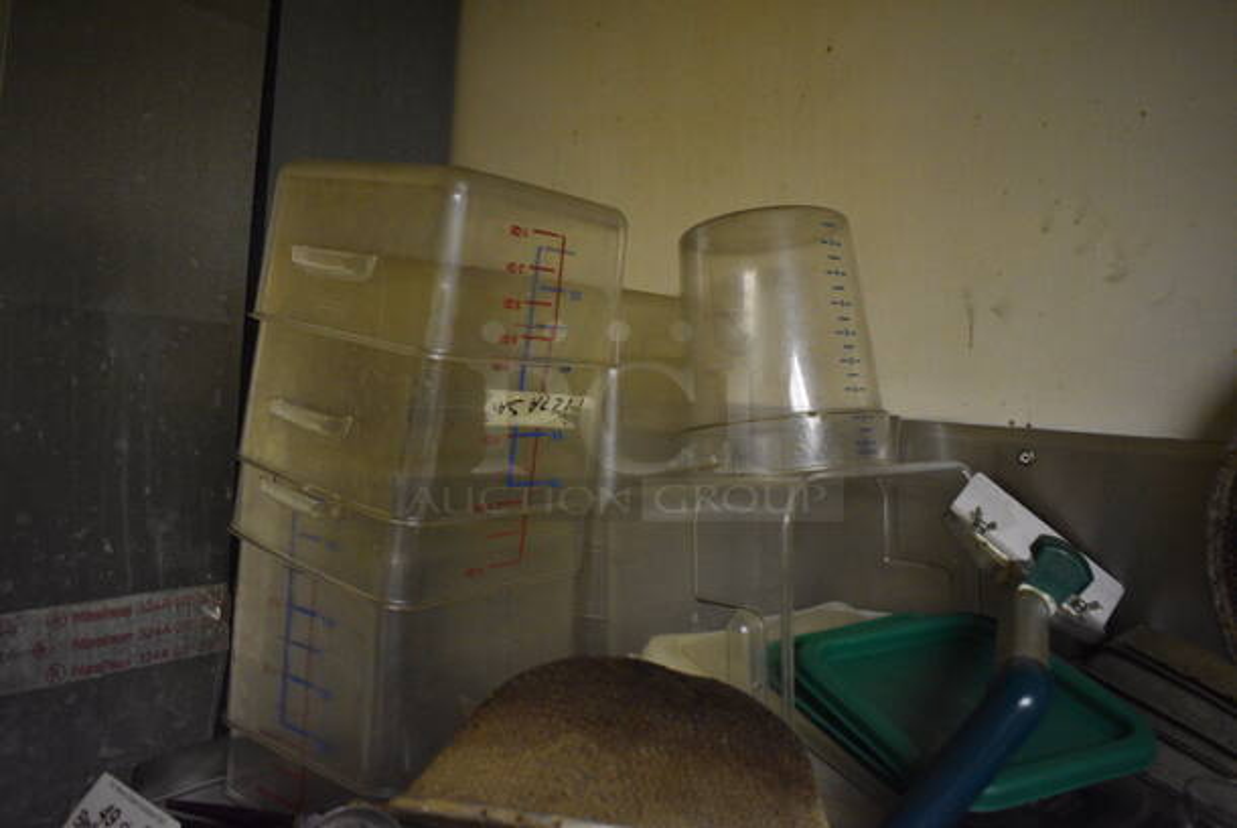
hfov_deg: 67.3
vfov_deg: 48.0
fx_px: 929
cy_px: 414
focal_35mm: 27
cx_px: 618
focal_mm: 18
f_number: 3.5
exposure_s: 1/20
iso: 3200
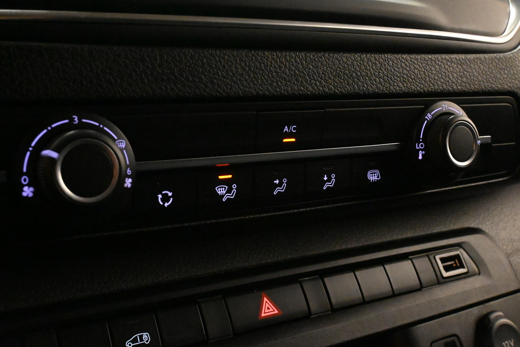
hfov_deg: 47.2
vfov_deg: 32.4
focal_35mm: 41
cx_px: 260
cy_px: 174
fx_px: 596
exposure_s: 1/40
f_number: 10
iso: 16000
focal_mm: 27.5
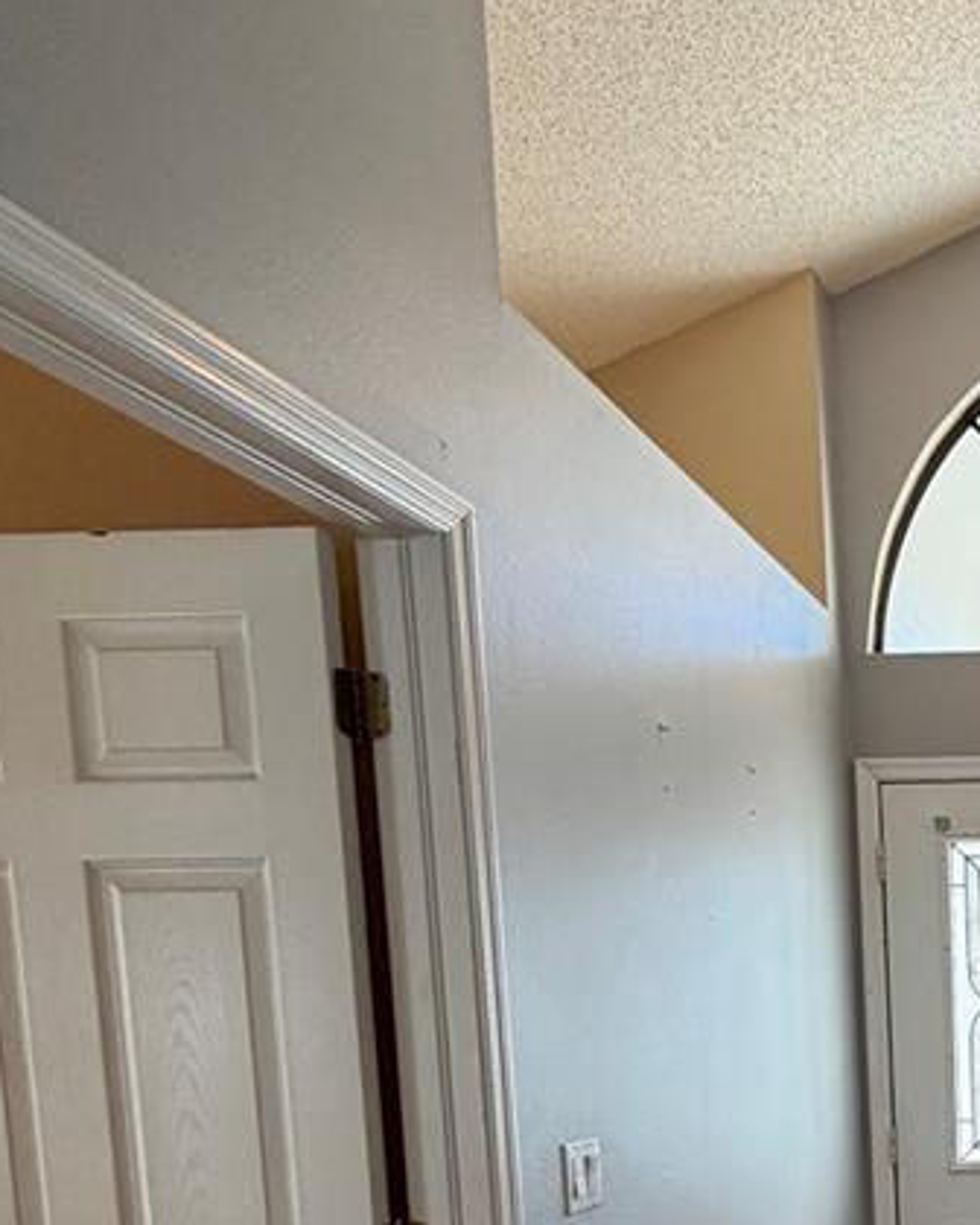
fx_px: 1414
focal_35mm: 39
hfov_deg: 31.4
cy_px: 1158
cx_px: 1205
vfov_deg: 42.0
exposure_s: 1/120
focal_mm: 2.22
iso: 125
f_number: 2.2
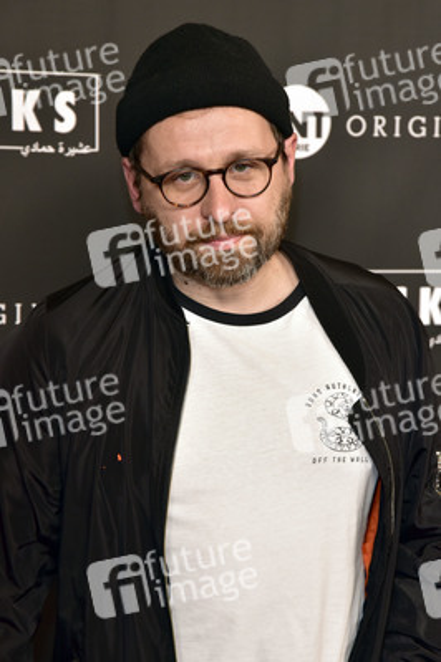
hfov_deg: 13.0
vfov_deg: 19.5
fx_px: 1933
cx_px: 220
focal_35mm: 105
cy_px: 331
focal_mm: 105
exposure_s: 1/250
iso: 2000
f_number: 8
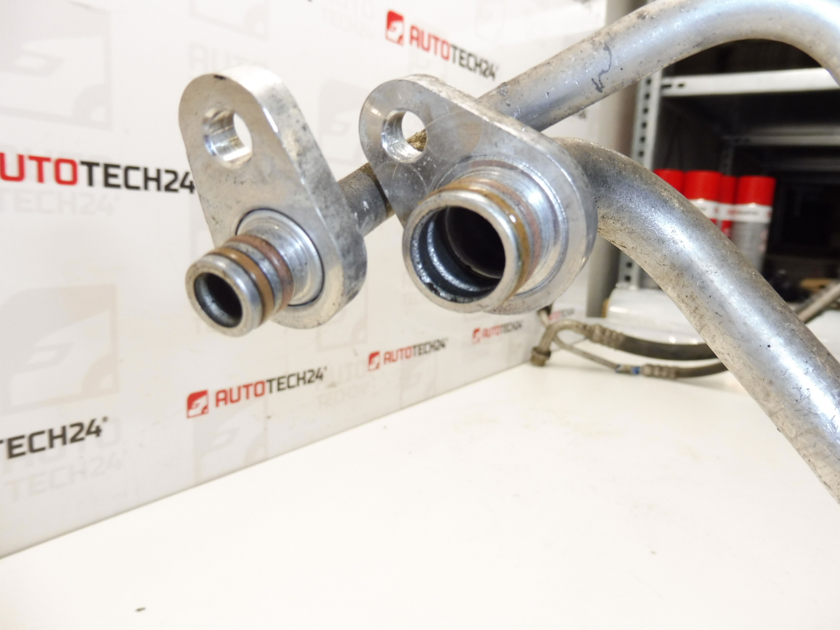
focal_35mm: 26
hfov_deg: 67.3
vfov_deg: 53.1
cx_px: 426
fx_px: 631
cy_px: 311
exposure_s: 1/60
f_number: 3.5
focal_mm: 4.4
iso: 200
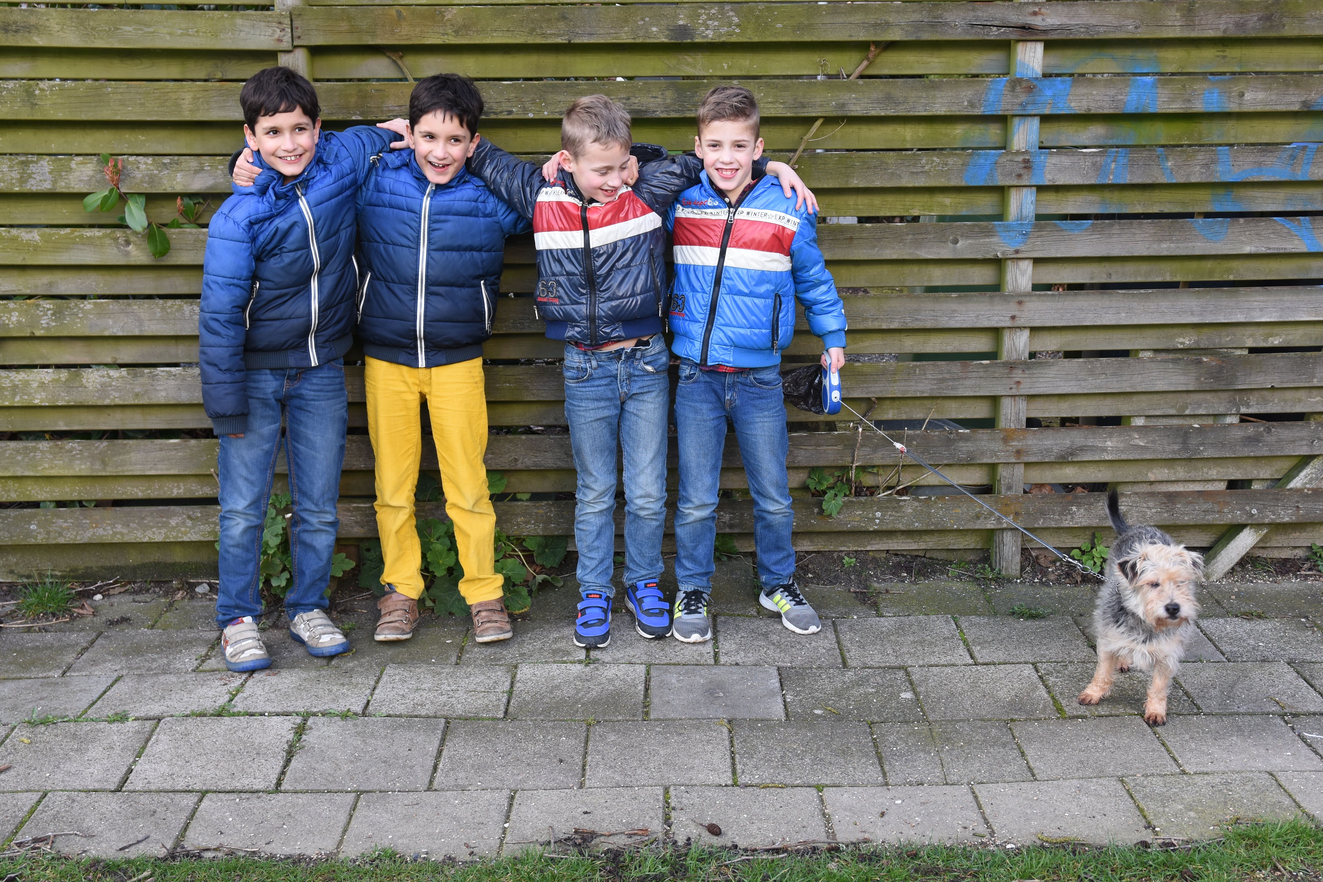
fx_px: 1433
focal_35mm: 39
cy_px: 441
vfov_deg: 34.2
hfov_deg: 49.6
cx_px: 662
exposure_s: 1/125
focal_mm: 26
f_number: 4.5
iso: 200
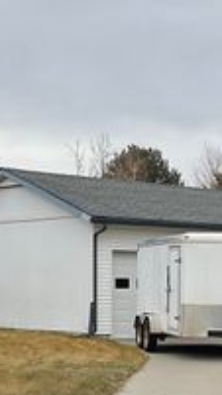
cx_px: 281
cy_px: 341
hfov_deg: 11.3
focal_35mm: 105
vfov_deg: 20.0
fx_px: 1099
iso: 16
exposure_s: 1/580
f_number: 1.8
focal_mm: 3
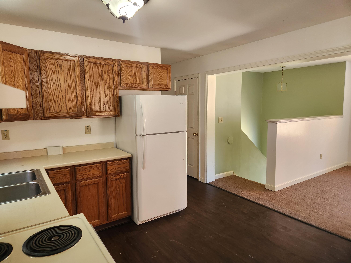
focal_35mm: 23
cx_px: 176
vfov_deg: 58.9
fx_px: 233
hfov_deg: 73.9
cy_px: 132
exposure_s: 1/120
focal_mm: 5.4
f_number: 1.8
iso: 320
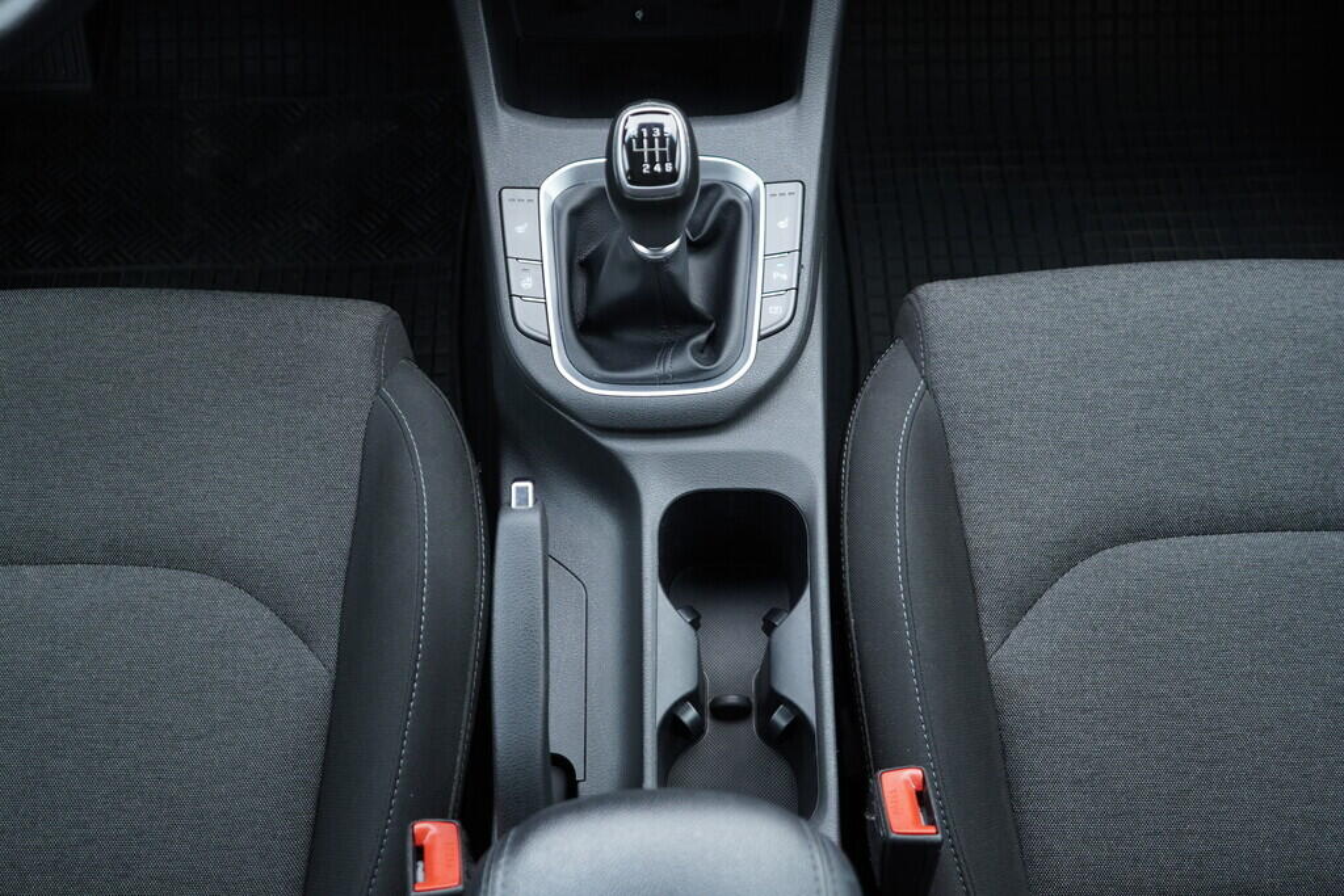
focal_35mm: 36
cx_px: 672
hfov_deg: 53.1
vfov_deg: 36.9
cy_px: 448
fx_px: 1344
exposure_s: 1/40
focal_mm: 24
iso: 400
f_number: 2.8
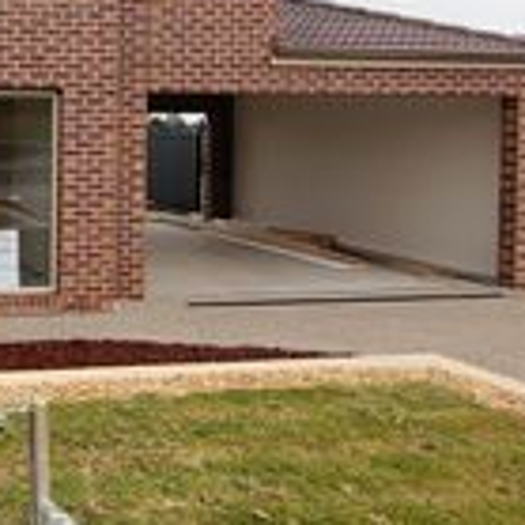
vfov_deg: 38.1
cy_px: 127
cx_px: -132
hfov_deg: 31.5
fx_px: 738
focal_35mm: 43
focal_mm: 10
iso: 100
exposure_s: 1/100
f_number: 6.3
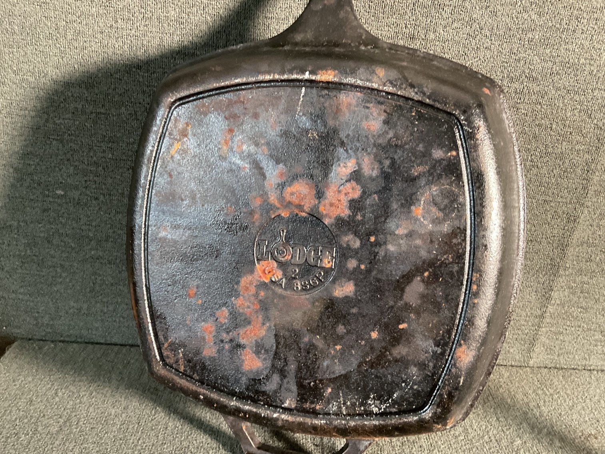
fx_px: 507
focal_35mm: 29
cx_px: 302
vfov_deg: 48.2
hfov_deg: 61.7
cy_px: 227
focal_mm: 3
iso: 320
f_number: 1.8
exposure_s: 1/30
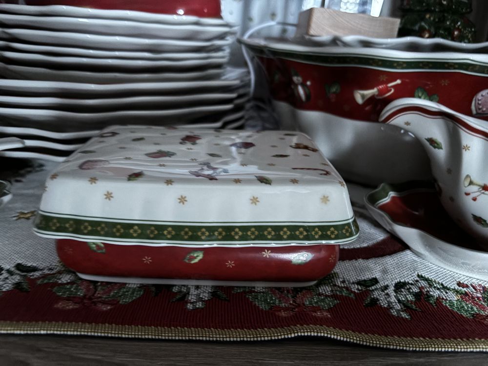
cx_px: 244
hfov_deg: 67.3
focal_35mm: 26
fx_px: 367
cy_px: 183
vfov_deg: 53.1
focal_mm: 5.96
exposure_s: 1/10
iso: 800
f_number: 1.6
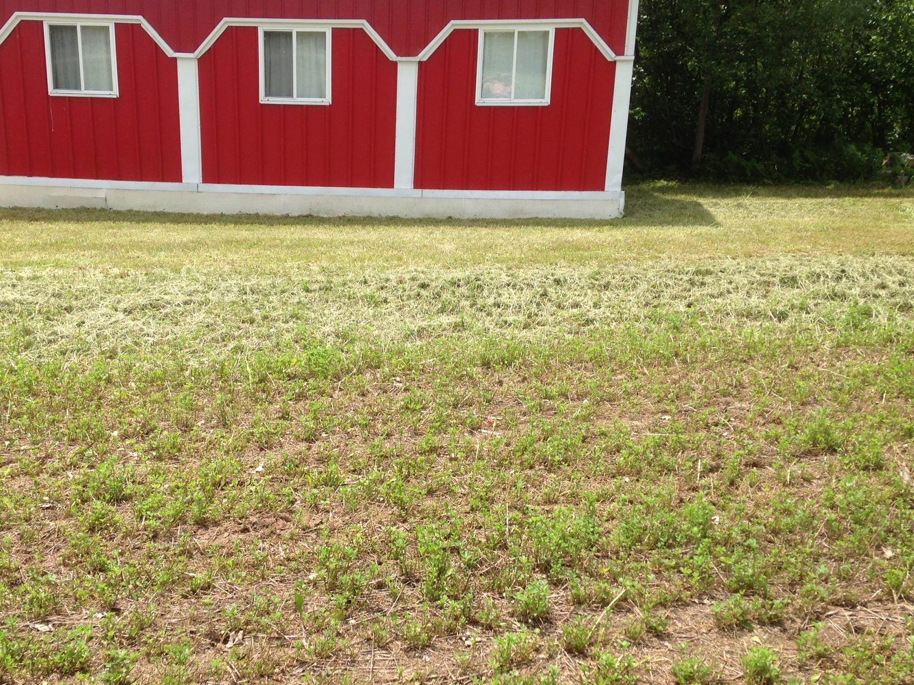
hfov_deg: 46.7
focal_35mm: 40
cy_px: 373
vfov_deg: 35.9
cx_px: 389
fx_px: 1056
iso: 50
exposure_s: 1/1043
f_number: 2.4
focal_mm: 4.12
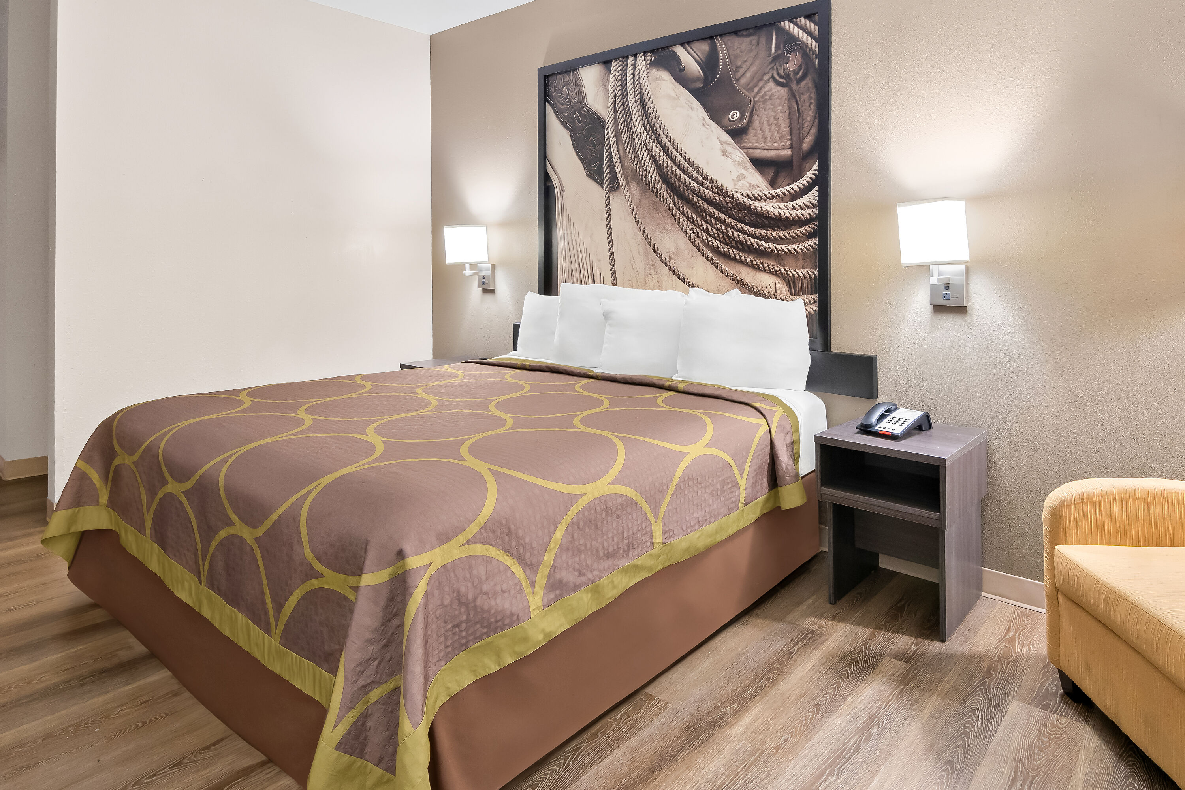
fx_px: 543
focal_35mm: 16
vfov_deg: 72.1
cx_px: 592
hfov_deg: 95.0
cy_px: 395
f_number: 8
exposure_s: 8
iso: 400
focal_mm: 11
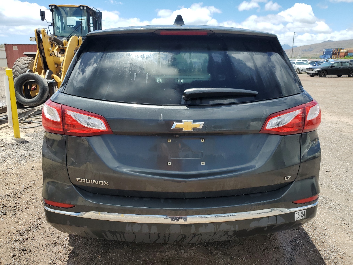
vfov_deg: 53.1
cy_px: 132
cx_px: 176
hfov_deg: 67.3
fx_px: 265
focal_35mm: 26
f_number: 1.5
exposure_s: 1/2000
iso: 50
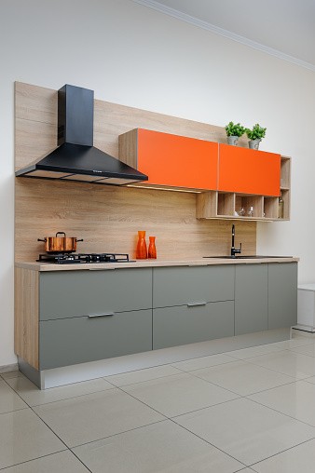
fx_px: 407
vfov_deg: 60.3
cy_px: 236
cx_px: 158
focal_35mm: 31
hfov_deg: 42.3
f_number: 10
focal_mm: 31
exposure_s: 1/60
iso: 200
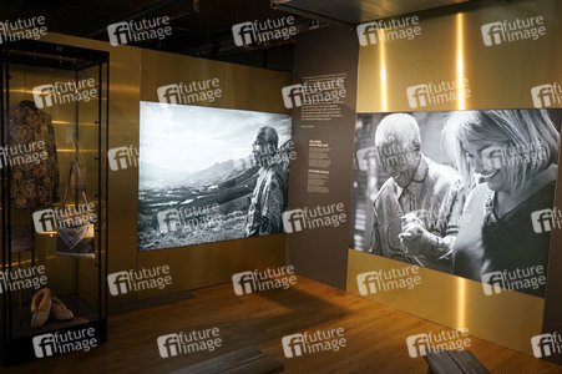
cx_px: 281
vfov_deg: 46.3
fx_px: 437
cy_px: 187
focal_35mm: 28
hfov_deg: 65.5
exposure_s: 1/100
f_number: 7.1
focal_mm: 28
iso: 1250
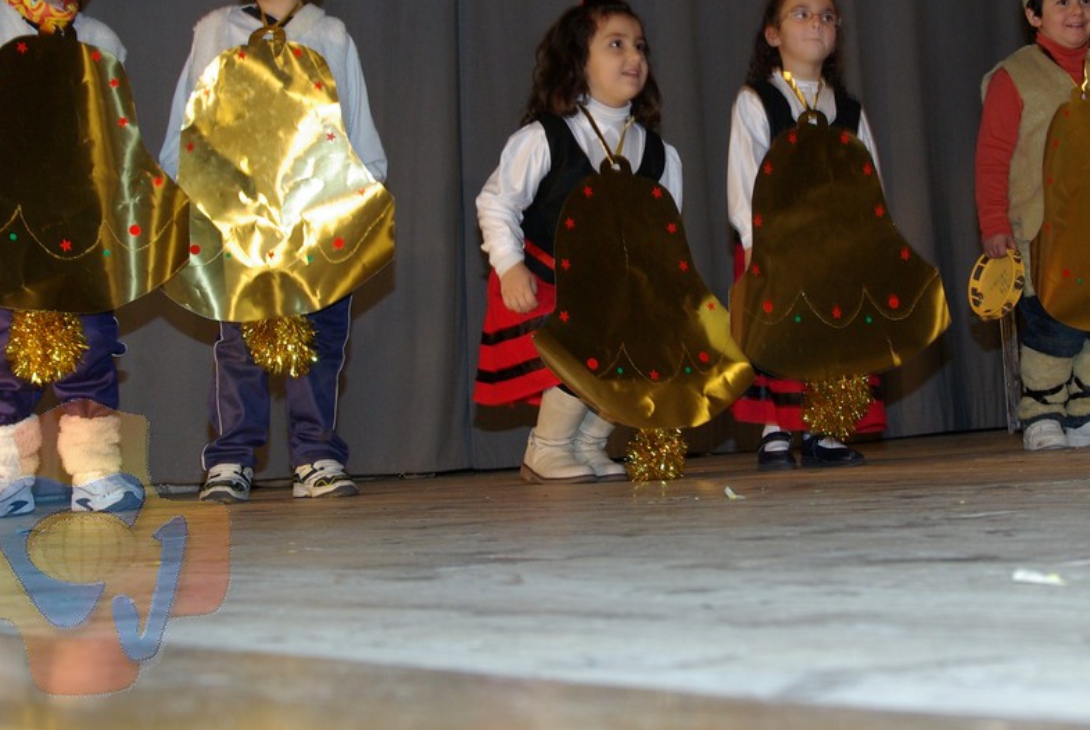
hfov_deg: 28.4
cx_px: 692
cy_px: 196
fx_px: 2146
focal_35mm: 71
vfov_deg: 19.2
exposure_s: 1/45
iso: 400
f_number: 5.6
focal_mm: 29
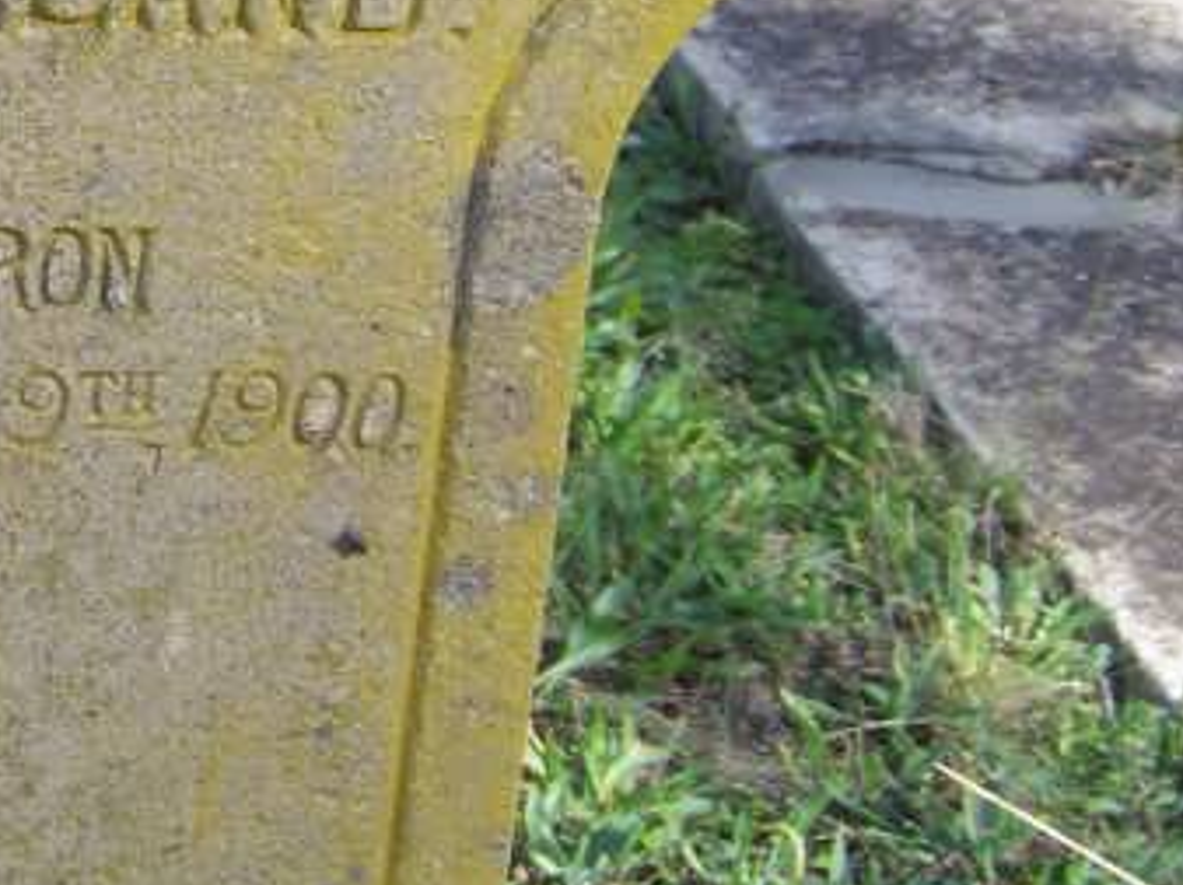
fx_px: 4371
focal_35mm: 128
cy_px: -133
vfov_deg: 11.4
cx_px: -340
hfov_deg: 14.8
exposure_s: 1/320
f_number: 2.8
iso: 64
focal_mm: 5.85
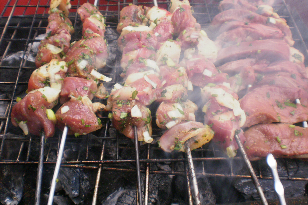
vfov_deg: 35.0
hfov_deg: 50.7
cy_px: 95
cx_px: 155
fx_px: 325
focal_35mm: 38
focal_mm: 6.3
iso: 100
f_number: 4.6
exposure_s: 1/80
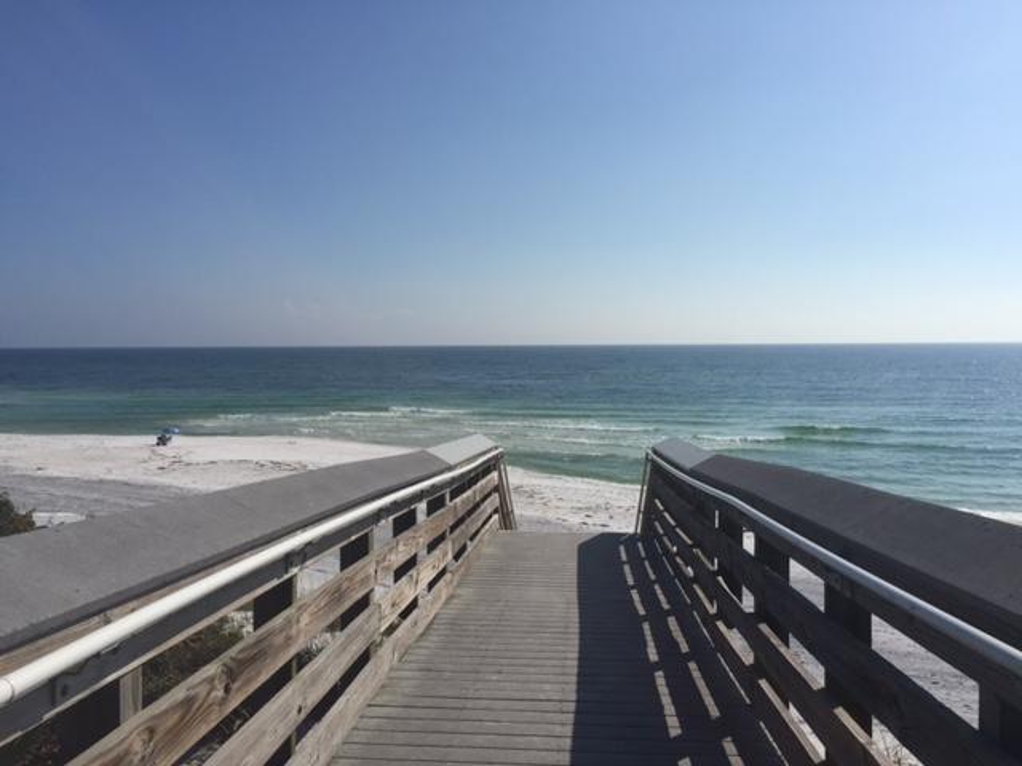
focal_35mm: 29
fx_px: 856
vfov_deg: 48.2
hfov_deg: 61.7
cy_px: 383
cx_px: 511
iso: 32
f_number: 2.2
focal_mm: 4.15
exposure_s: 1/6623
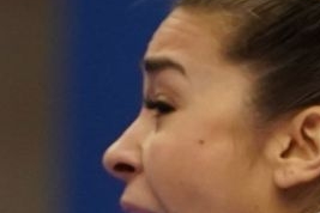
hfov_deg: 1.6
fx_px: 11377
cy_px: 245
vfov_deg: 1.1
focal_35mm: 1280
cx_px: 177
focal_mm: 127
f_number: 2.8
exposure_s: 1/1000
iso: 2000
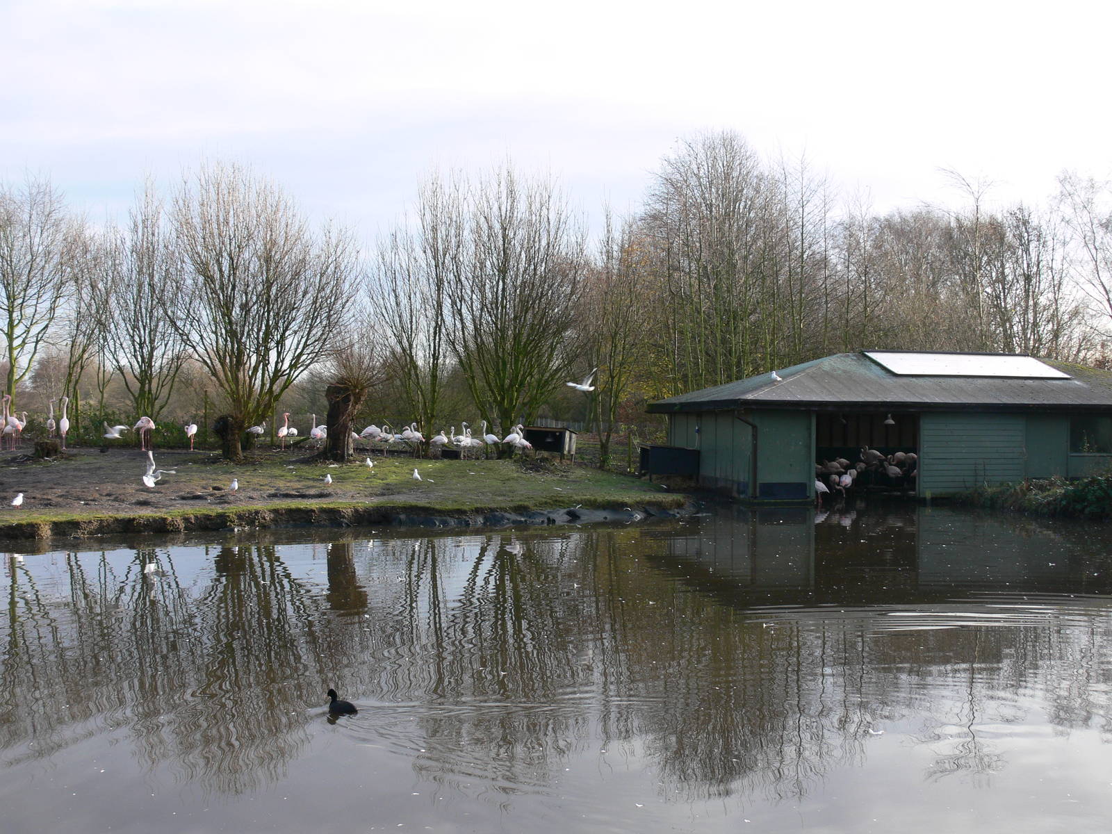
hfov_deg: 52.6
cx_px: 556
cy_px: 417
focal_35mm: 35
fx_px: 1124
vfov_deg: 40.7
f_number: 4.5
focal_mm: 7.4
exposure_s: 1/100
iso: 80
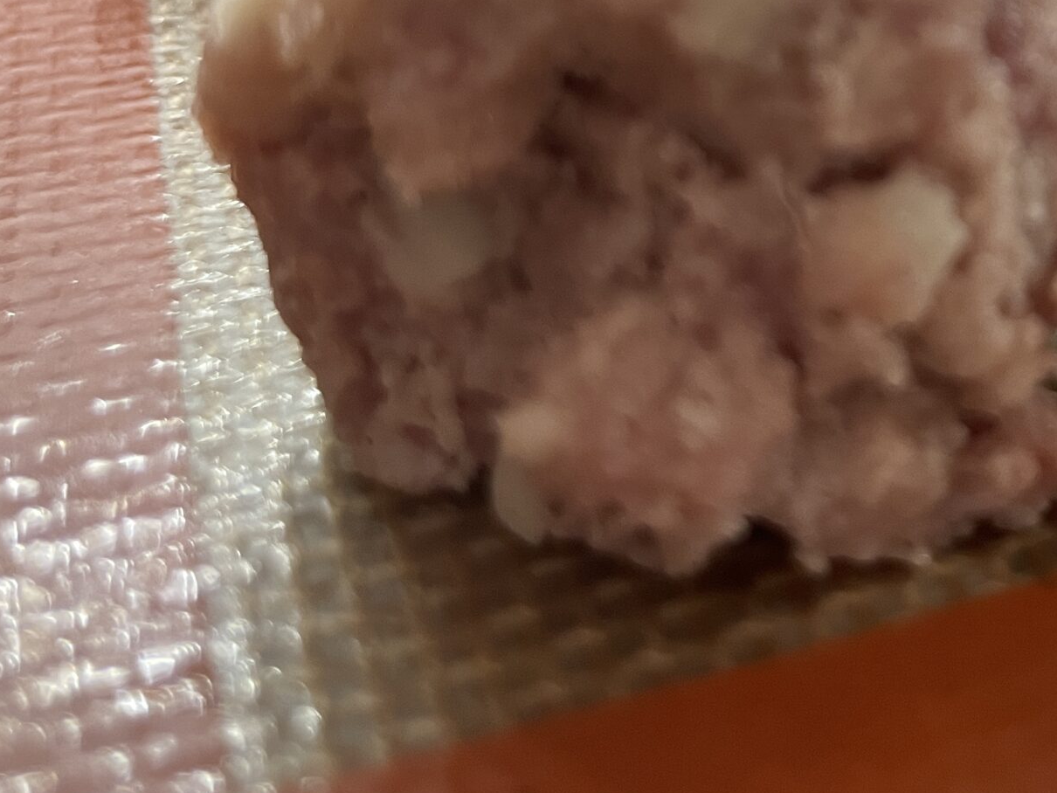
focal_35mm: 55
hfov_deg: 32.8
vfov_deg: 25.1
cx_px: 988
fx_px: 1680
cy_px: -33
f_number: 1.6
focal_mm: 4.2
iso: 160
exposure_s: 1/60
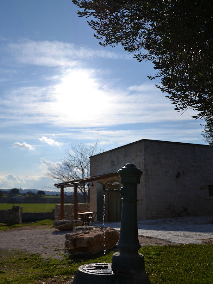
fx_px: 284
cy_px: 147
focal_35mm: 35
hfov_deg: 41.2
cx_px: 106
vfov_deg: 53.2
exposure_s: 1/3200
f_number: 3.8
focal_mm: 21
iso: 100
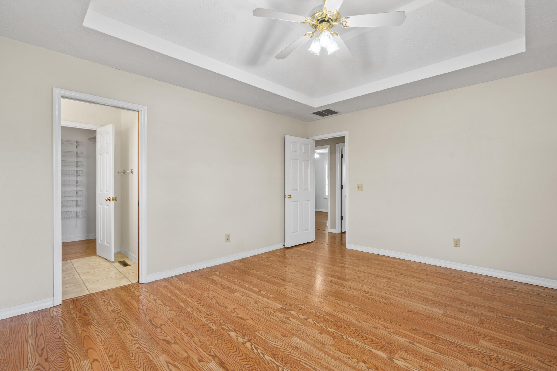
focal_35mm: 16
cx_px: 278
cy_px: 186
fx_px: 248
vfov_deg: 73.7
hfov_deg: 96.7
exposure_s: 1/5
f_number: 9
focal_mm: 16
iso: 400
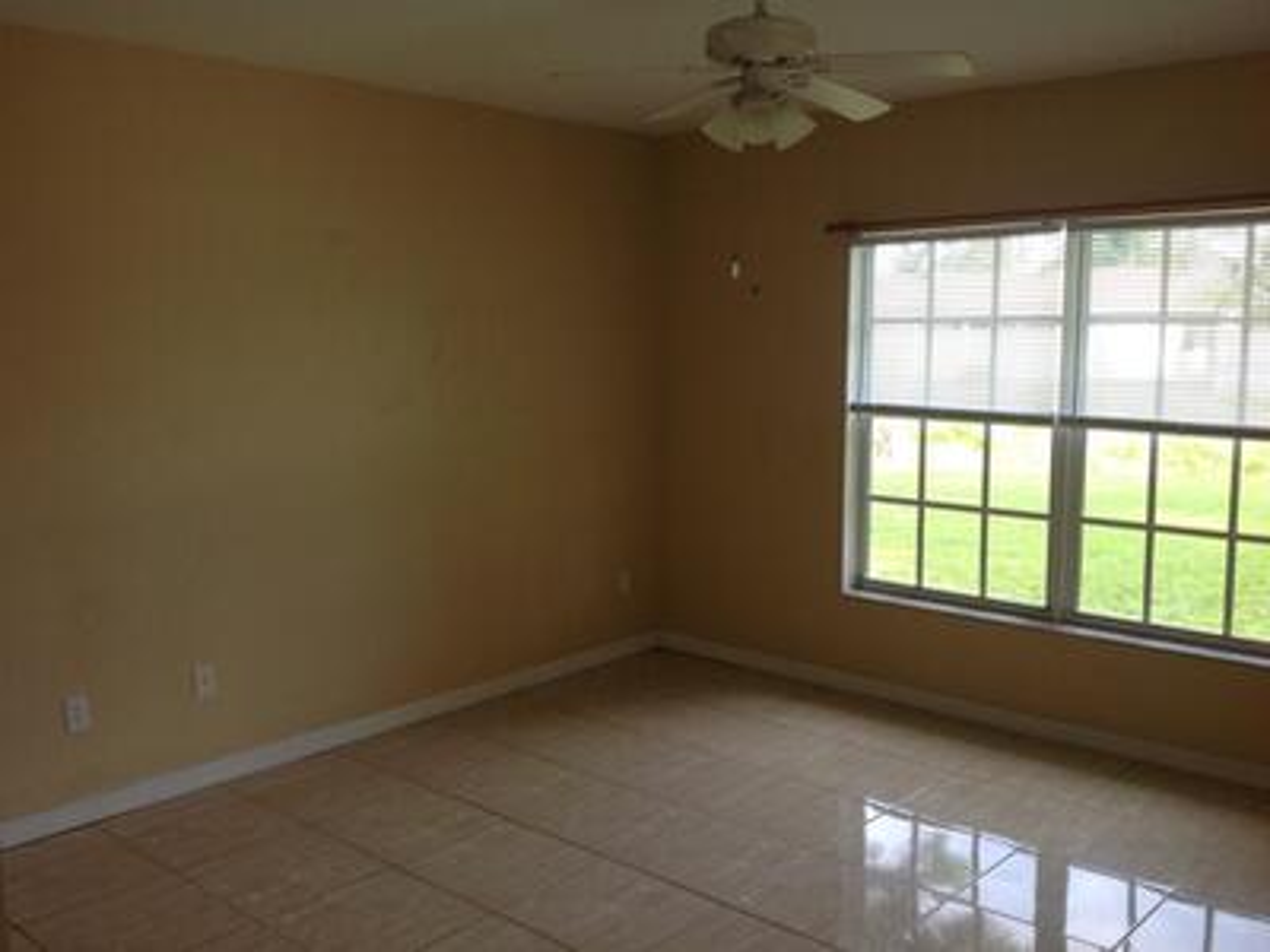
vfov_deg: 40.7
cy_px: 476
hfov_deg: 52.6
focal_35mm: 35
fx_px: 1284
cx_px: 635
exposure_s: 1/60
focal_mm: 4.28
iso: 64
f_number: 2.4
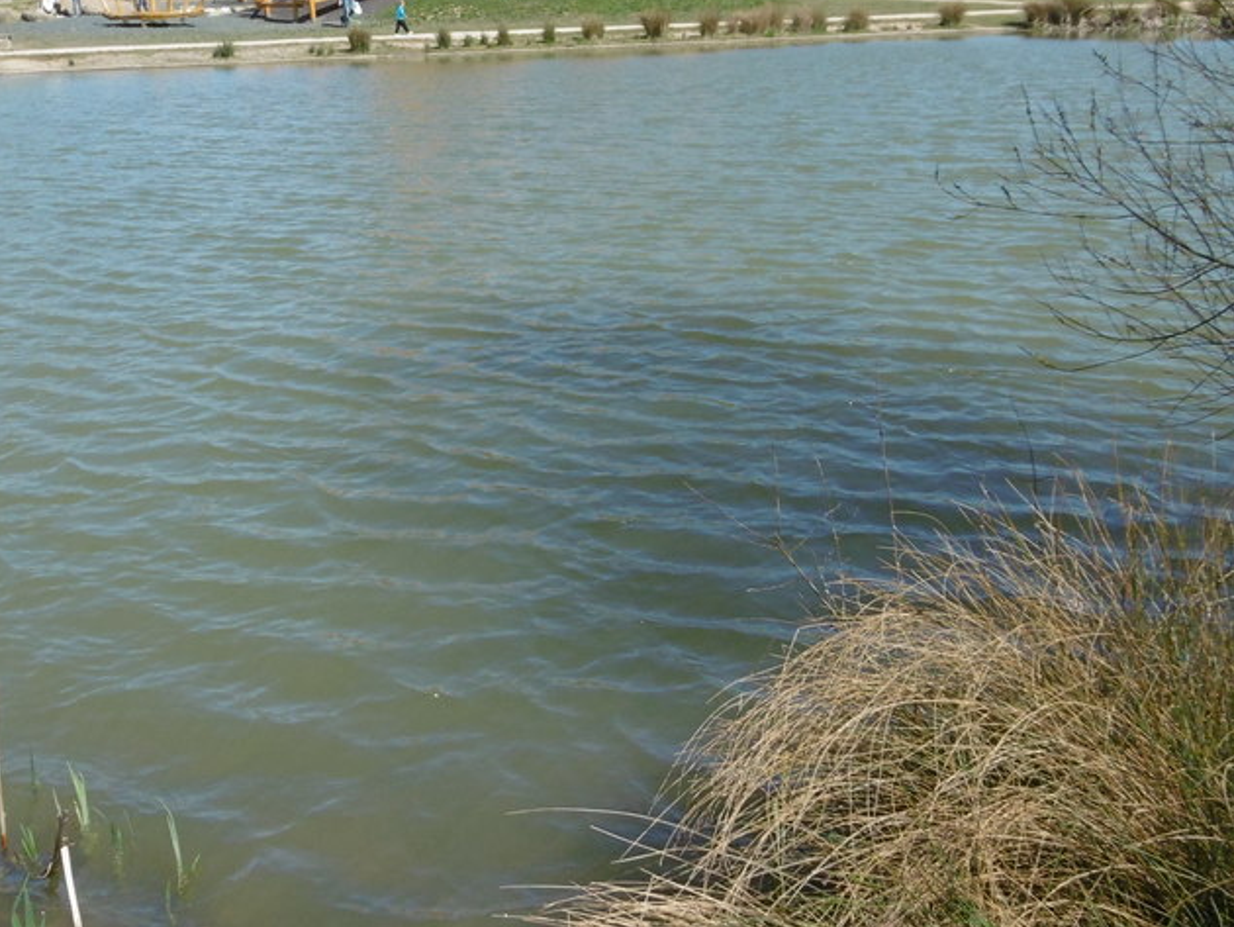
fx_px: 1391
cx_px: 421
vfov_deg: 36.6
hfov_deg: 47.2
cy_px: 347
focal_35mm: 39
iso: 100
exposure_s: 1/1000
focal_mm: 4.3
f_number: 3.1
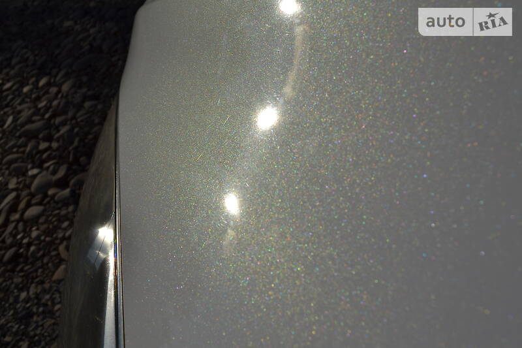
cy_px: 174
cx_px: 261
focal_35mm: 33
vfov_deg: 40.0
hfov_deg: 57.2
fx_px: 478
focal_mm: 22
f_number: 13
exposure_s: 1/640
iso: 100
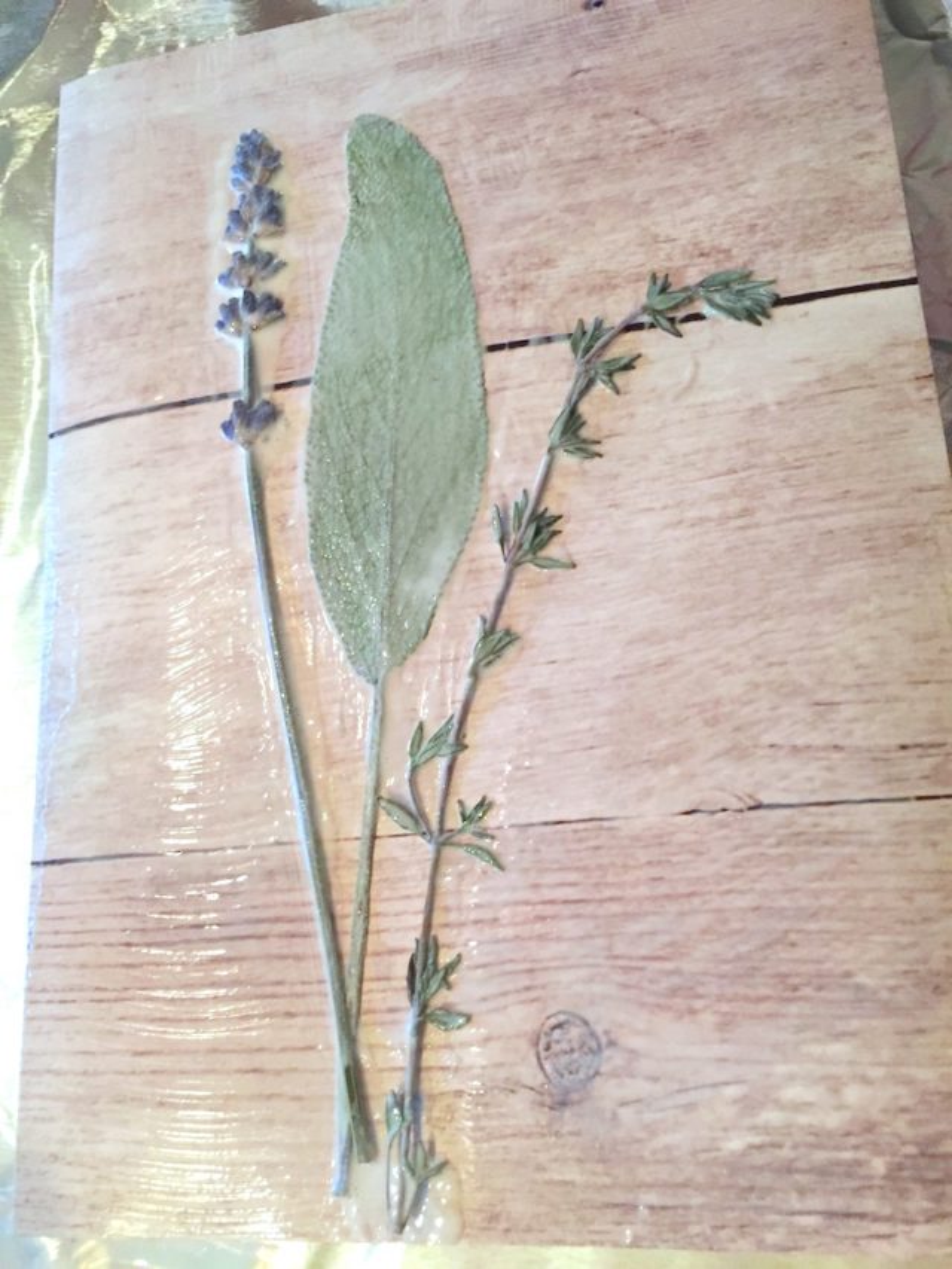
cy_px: 634
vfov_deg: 61.7
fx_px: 1063
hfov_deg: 48.2
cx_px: 476
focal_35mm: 29
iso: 125
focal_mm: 4.15
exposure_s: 1/15
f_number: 2.2
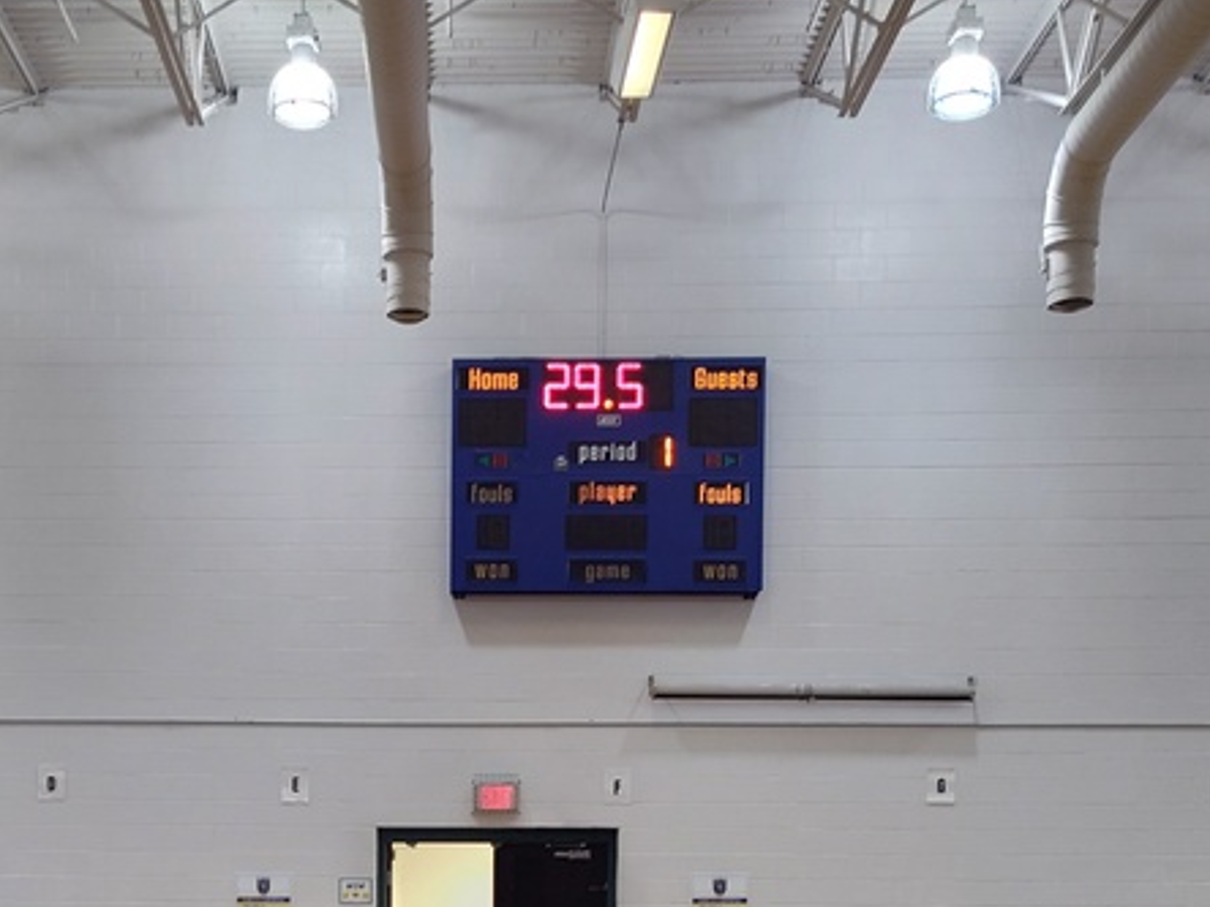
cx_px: 387
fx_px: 1853
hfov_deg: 35.8
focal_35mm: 53
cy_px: 923
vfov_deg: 26.0
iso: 650
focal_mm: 5.56
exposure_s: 1/60
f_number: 1.8
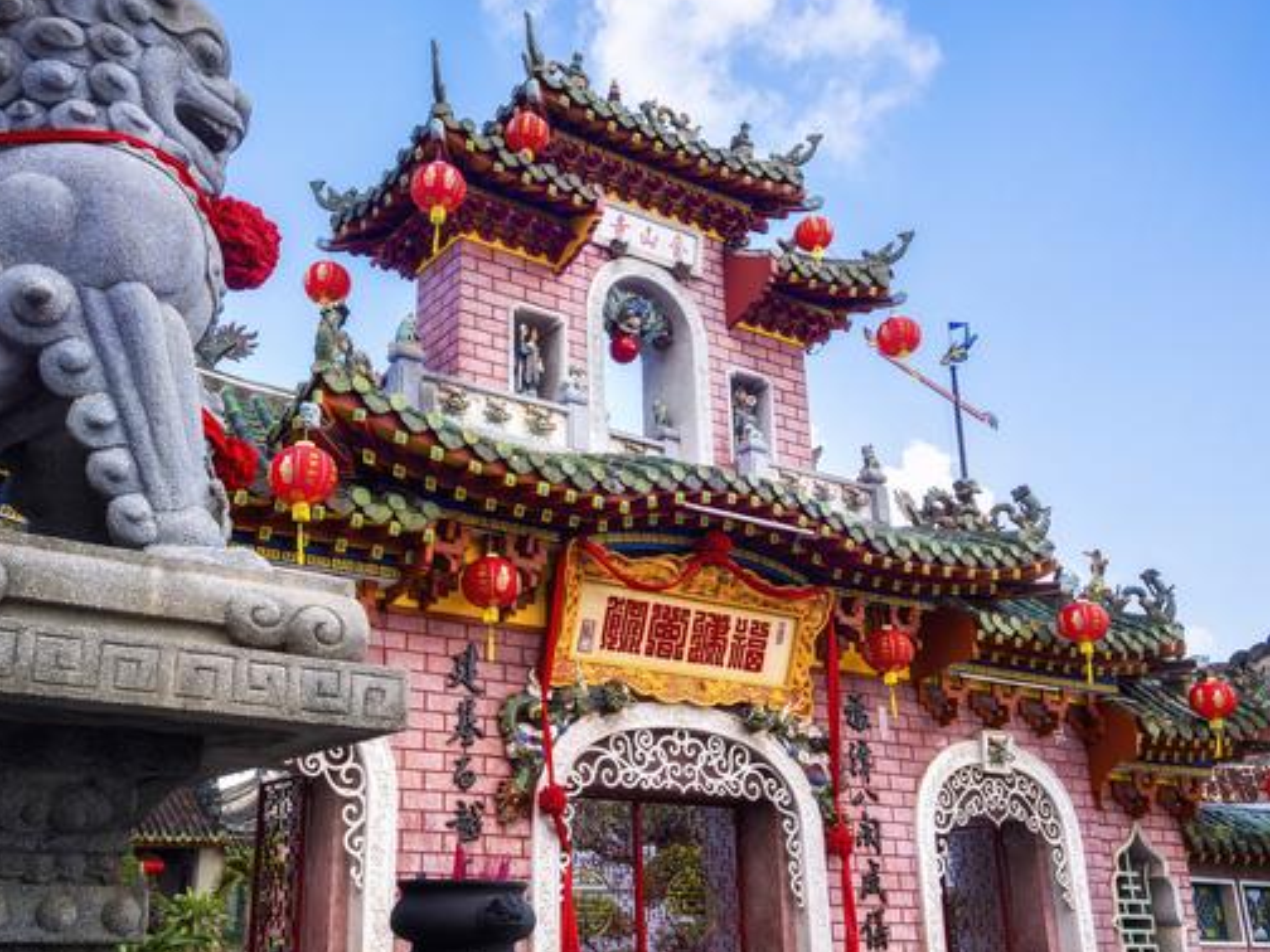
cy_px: 524
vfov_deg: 42.9
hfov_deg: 54.9
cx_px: 506
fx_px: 1211
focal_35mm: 33
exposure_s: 1/160
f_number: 7.1
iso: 200
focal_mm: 13
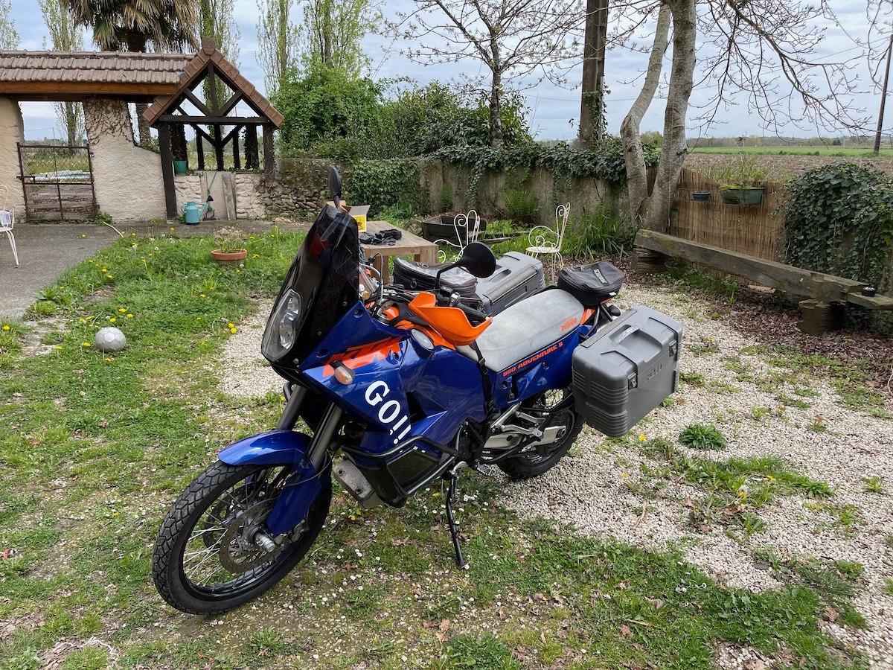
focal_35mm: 26
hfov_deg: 67.3
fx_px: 671
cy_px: 335
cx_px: 446
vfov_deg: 53.1
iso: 32
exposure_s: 1/1087
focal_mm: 5.1
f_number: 1.6
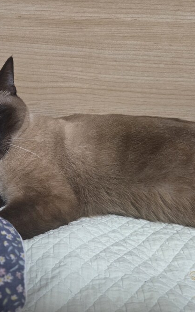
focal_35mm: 33
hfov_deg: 38.2
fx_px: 280
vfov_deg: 58.1
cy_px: 155
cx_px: 79
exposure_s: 1/120
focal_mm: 5.4
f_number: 1.8
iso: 1250
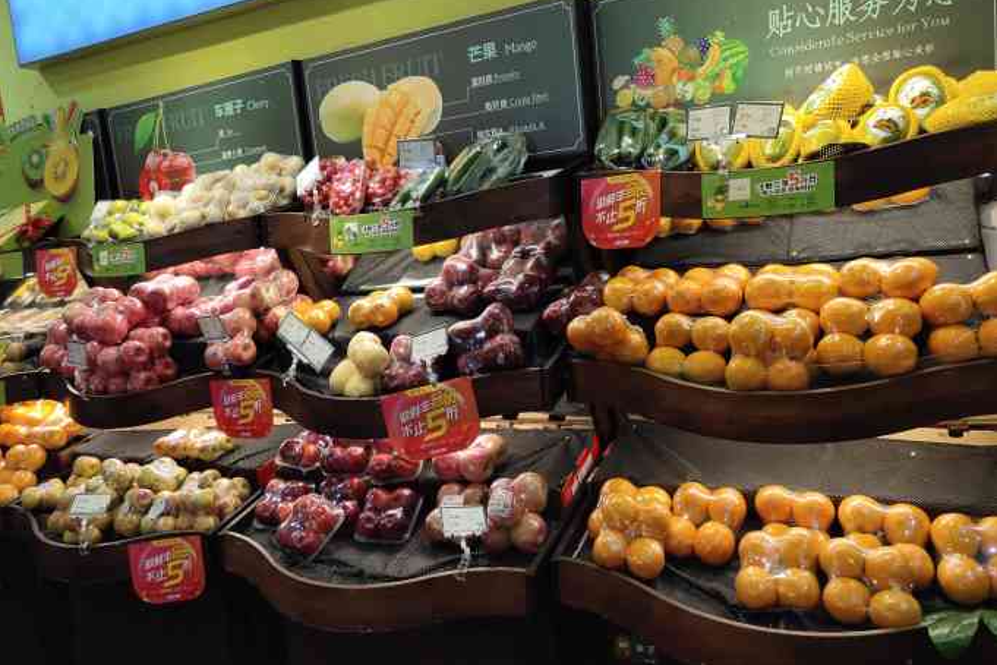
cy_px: 329
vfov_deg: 42.3
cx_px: 488
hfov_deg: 60.3
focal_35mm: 31
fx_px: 858
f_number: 1.8
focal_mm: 4.27
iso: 208
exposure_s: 1/100
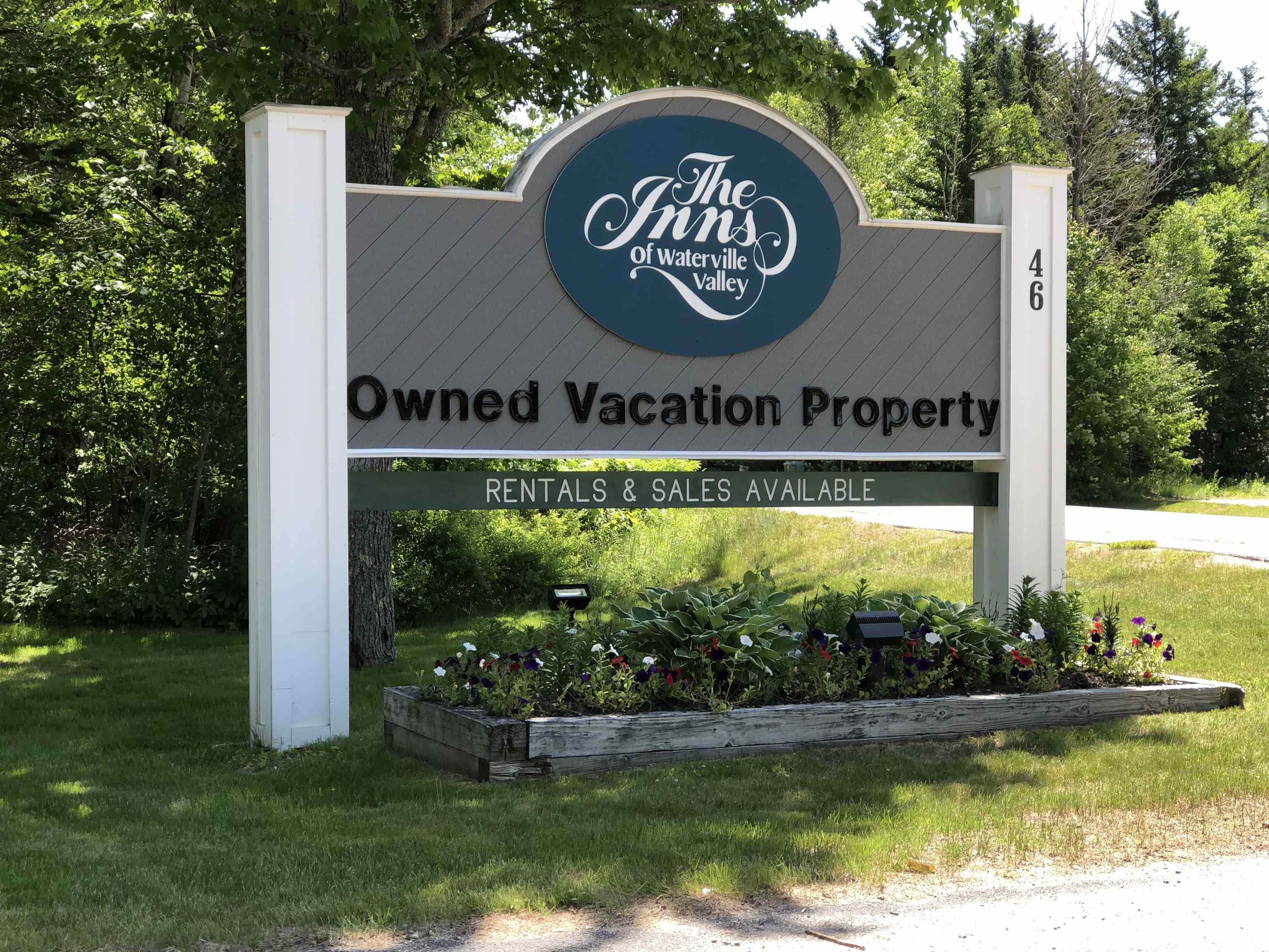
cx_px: 634
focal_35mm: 57
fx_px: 2090
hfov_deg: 33.8
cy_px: 476
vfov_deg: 25.7
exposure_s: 1/142
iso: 20
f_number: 2.8
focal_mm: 6.6
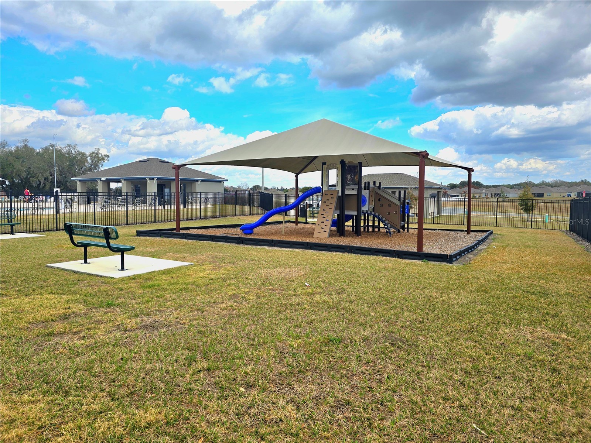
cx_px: 296
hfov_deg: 73.9
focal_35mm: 23
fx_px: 393
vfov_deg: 58.9
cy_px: 222
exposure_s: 1/625
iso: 12
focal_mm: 6.3
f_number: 1.7
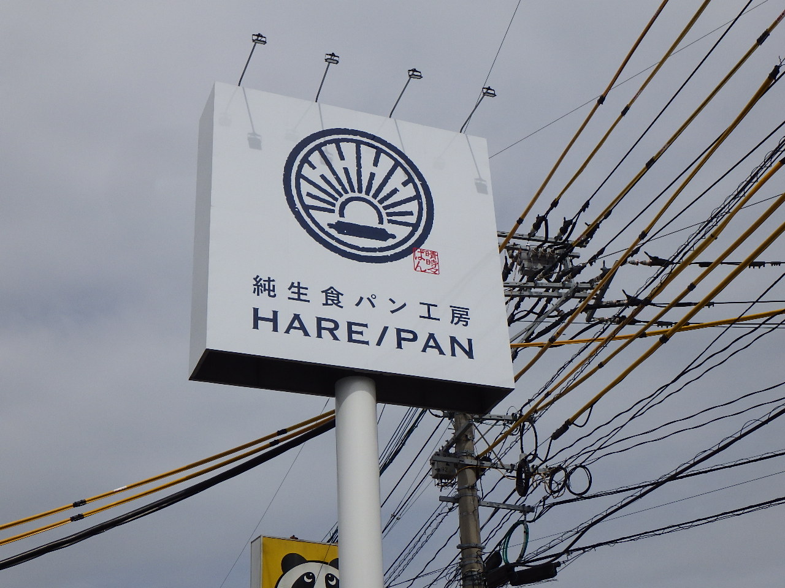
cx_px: 392
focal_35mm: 51
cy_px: 294
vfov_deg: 28.6
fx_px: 1157
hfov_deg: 37.5
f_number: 5.3
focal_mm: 9.1
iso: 125
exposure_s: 1/1500
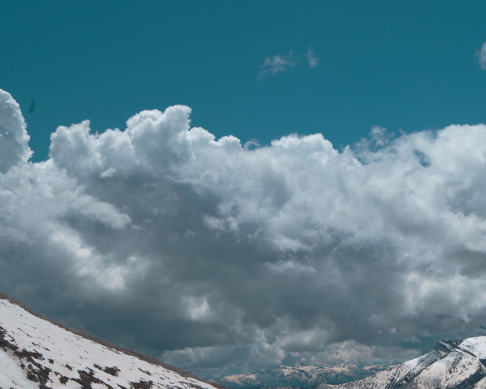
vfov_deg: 22.8
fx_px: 964
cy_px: 185
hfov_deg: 26.0
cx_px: 541
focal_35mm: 67
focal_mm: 30
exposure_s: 1/500
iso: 125
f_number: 14
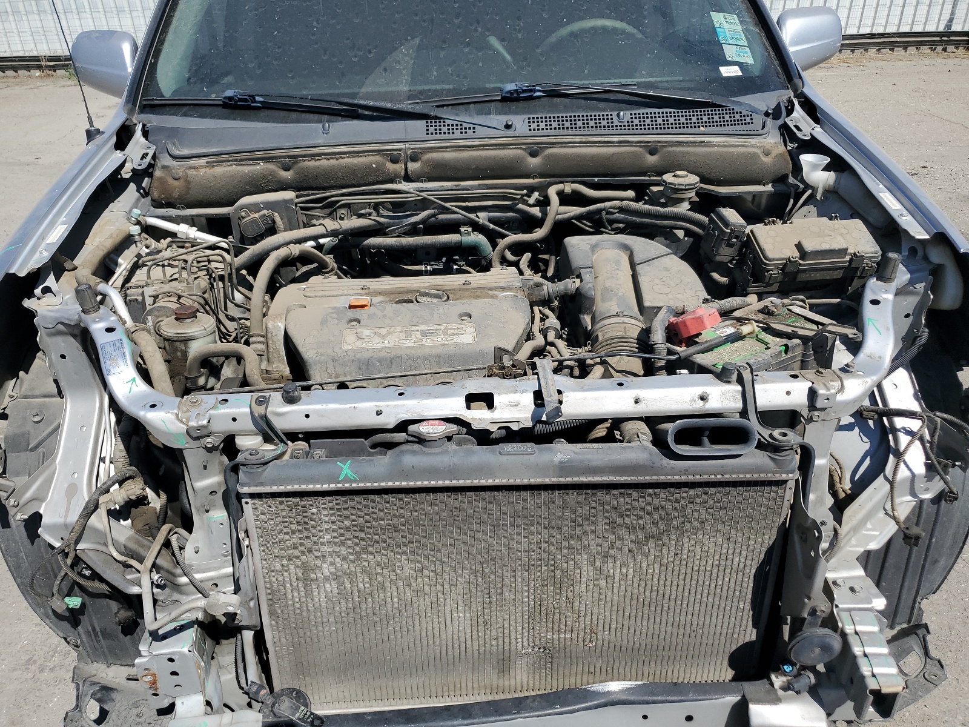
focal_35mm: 26
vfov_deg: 53.1
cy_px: 364
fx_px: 728
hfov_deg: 67.3
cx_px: 484
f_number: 1.5
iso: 50
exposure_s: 1/3333
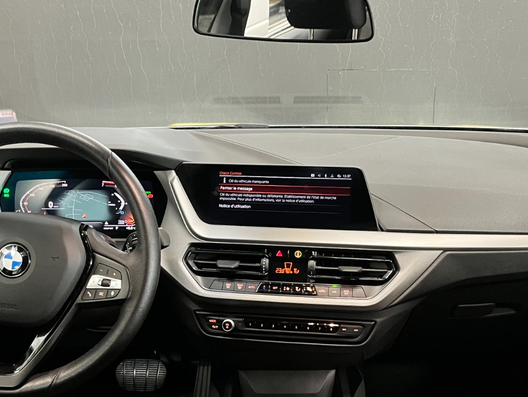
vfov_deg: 33.6
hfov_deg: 43.8
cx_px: 286
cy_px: 224
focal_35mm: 43
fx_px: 656
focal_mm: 5.1
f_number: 1.6
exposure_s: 1/25
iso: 500
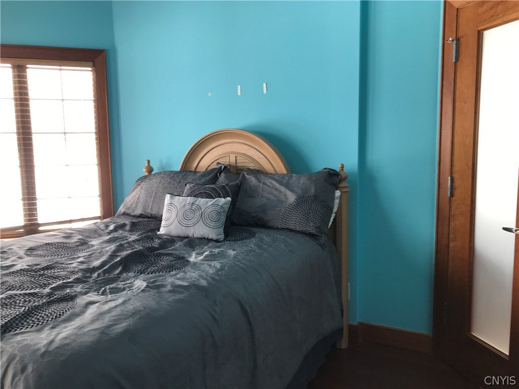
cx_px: 260
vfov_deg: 49.7
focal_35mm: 28
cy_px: 194
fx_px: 420
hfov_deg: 63.4
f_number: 1.8
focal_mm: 3.99
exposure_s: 1/60
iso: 25
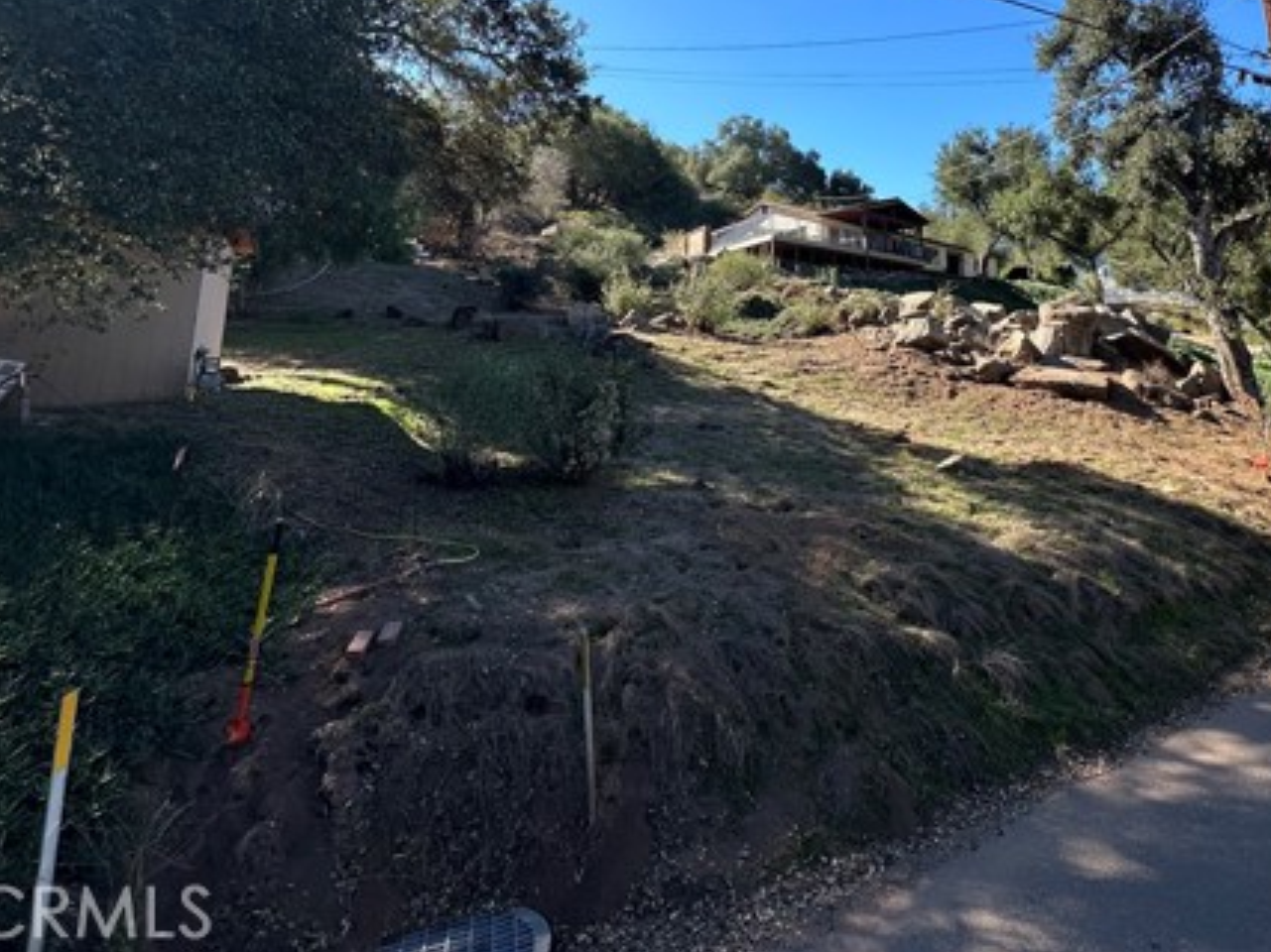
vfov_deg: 60.1
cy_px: 241
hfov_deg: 76.7
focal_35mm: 21
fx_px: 771
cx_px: 839
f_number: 2.2
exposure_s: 1/779
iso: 40
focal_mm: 2.22
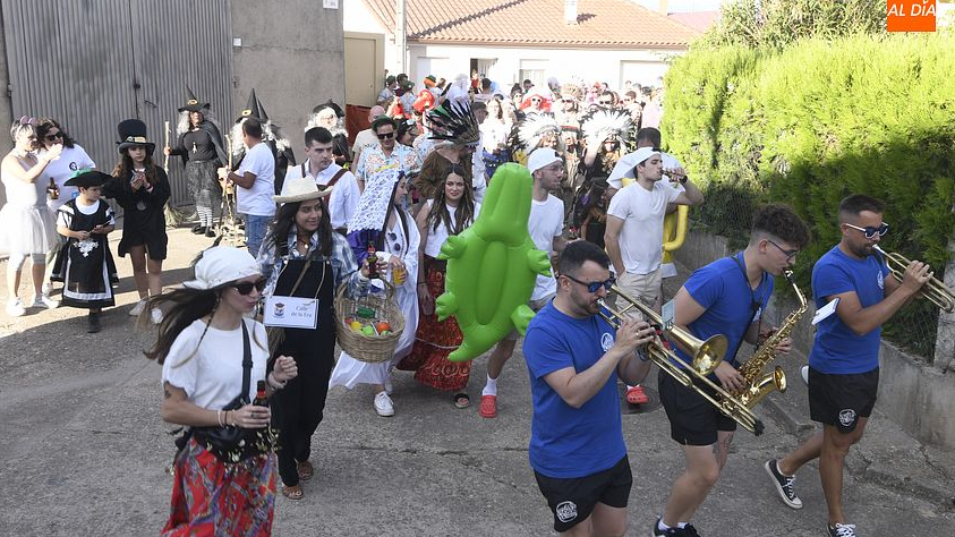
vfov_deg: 31.2
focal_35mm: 38
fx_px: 962
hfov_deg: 52.8
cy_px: 281
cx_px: 478
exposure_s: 1/125
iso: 250
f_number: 8
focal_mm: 24
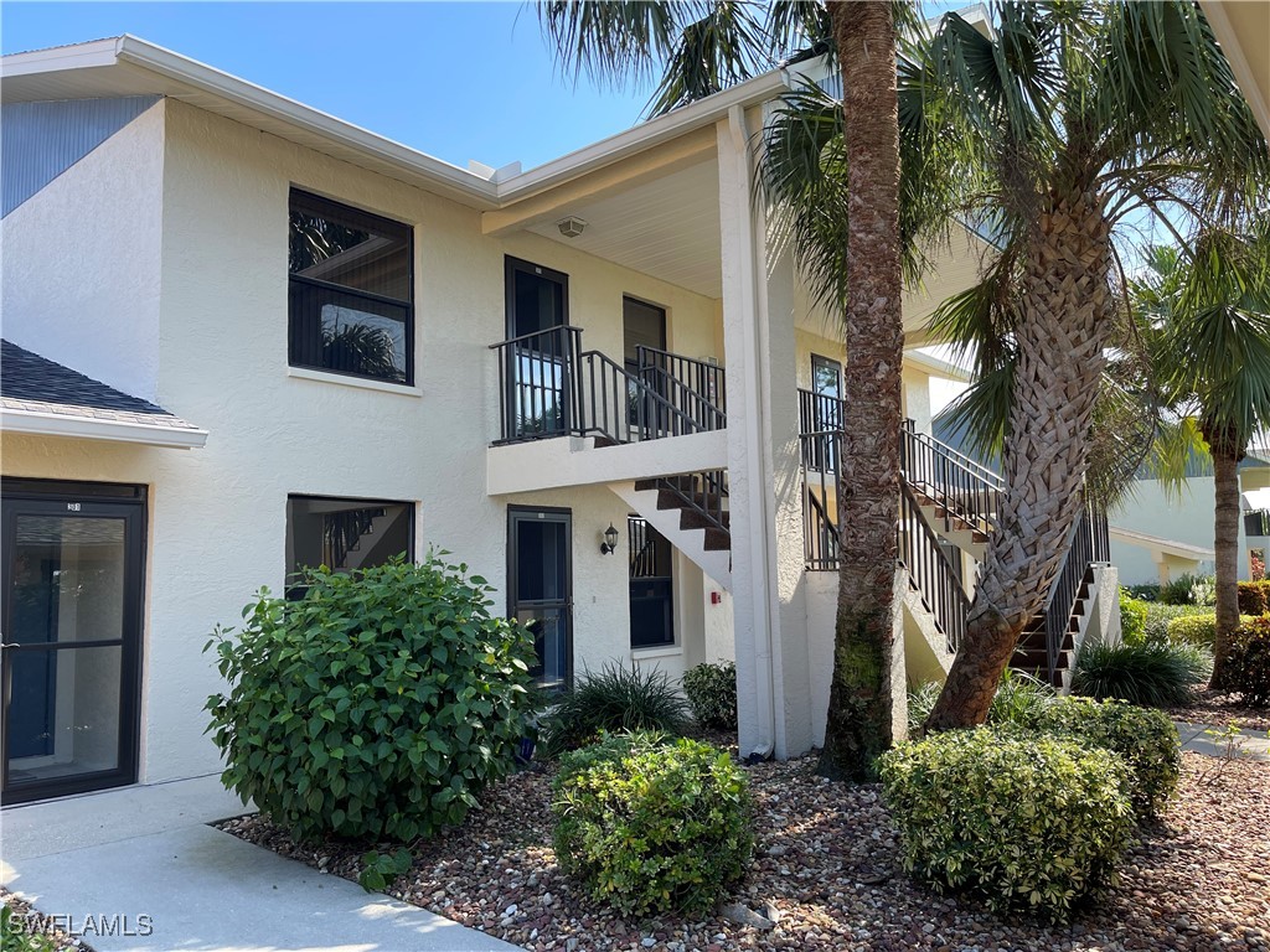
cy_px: 476
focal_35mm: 25
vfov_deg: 54.9
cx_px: 635
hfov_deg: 69.4
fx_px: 917
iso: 32
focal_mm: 5.1
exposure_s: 1/700
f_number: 1.6
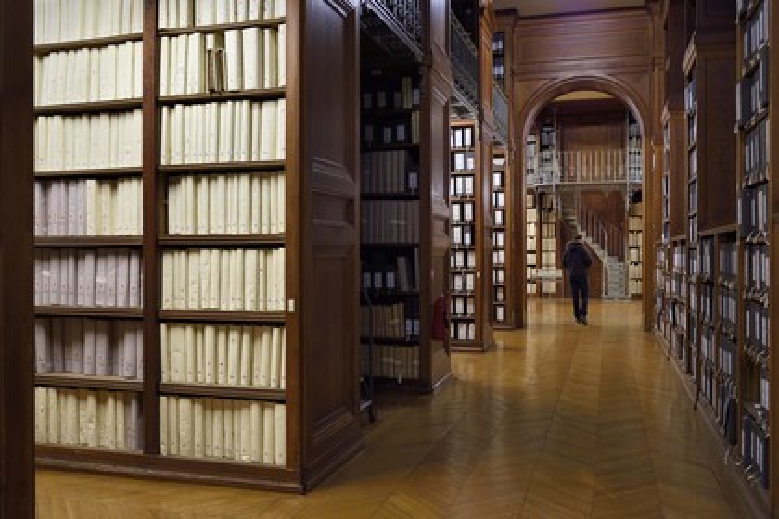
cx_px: 390
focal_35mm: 32
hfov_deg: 58.7
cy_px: 260
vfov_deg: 41.1
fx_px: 692
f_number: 5.6
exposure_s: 1/13
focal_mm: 32
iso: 1600
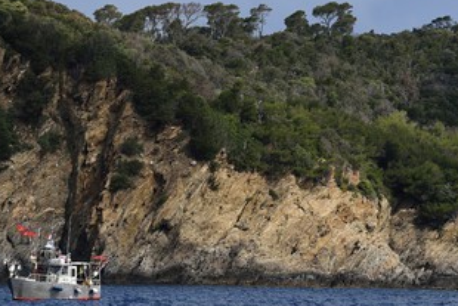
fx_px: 2927
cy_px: 114
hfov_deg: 8.9
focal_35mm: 230
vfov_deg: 6.0
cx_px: 199
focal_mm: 170
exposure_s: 1/1000
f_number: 8
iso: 200
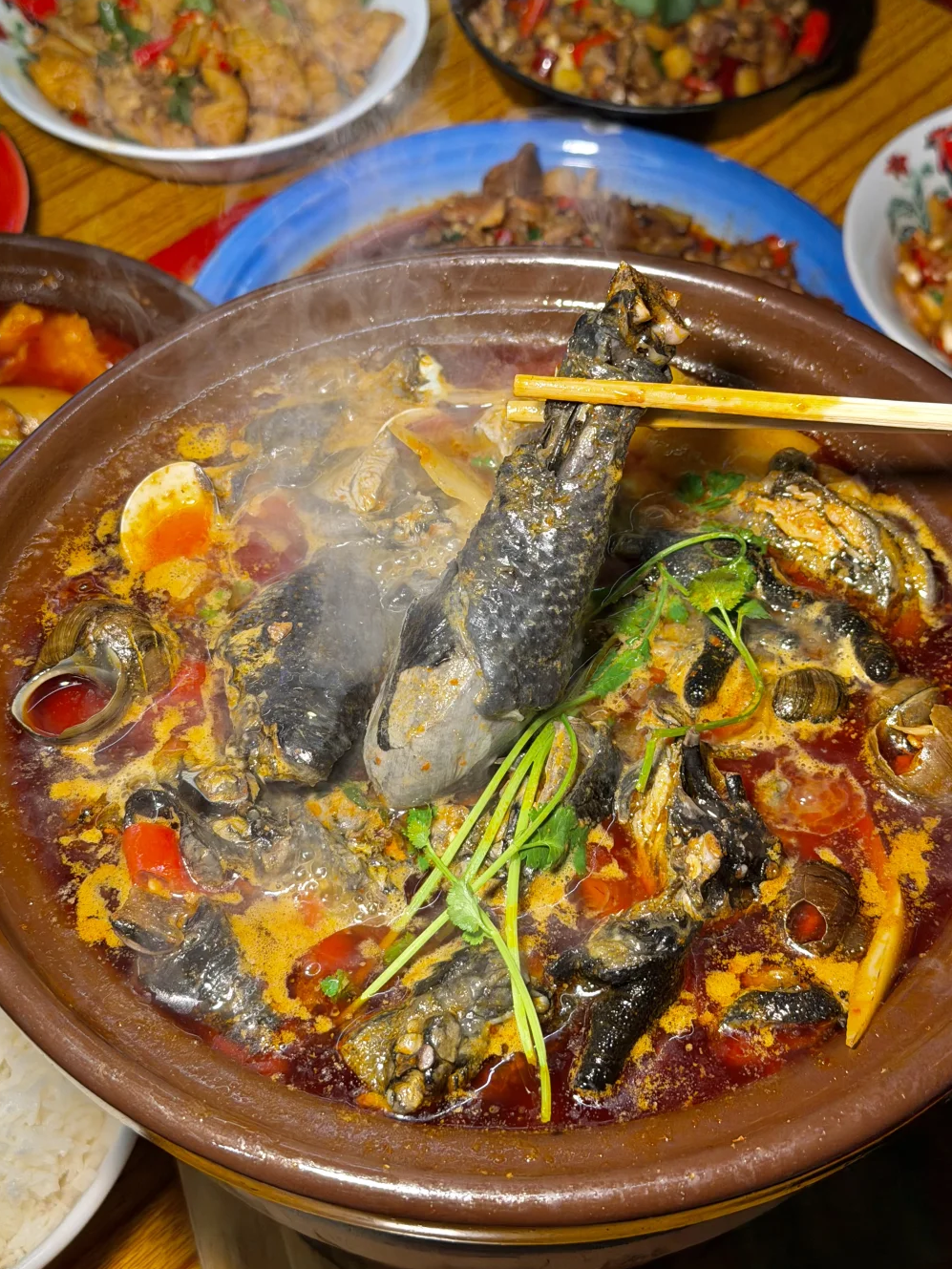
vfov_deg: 36.8
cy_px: 615
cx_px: 490
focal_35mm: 52
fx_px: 1906
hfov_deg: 28.0
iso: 100
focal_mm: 6.76
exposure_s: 1/100
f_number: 1.78
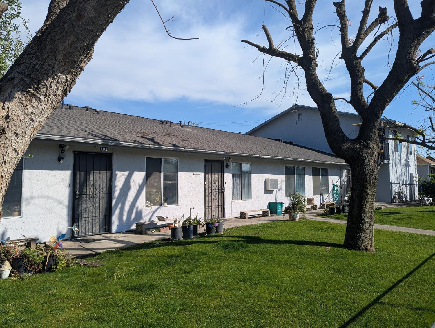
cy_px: 164
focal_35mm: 24
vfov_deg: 56.9
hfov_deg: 71.5
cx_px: 218
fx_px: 302
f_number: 1.85
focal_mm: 6.81
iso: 47
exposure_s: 1/2179
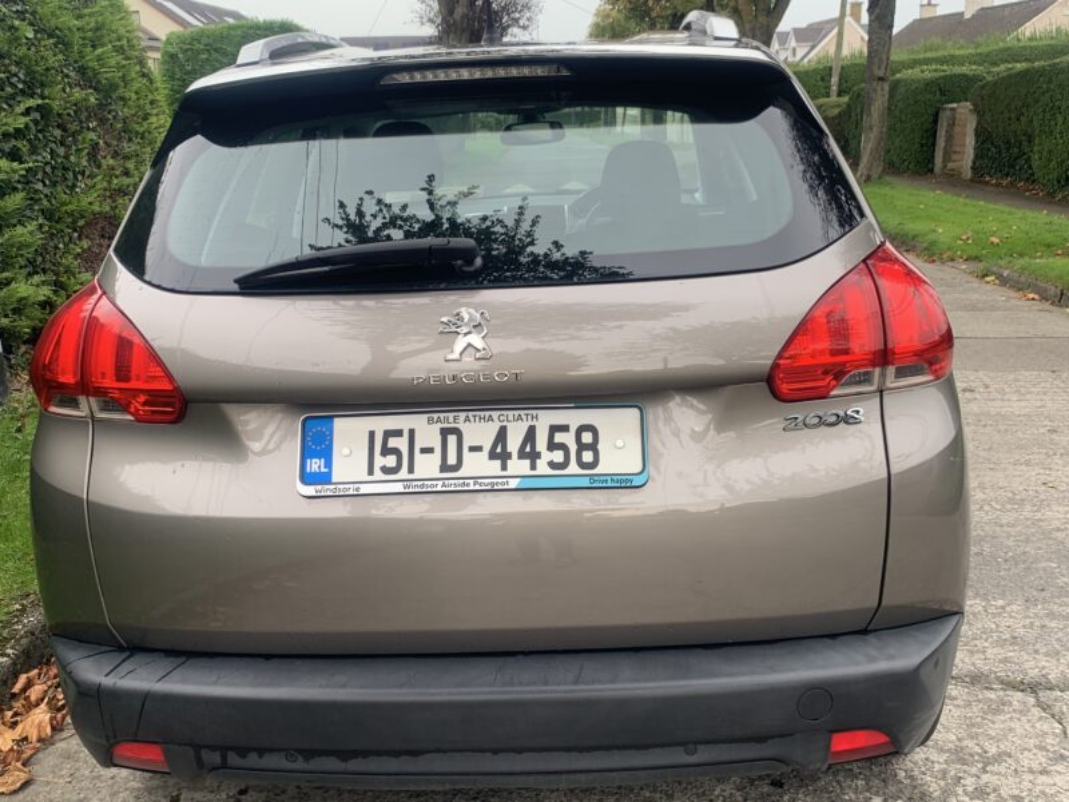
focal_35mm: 26
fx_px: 803
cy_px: 401
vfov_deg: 53.1
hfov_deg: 67.3
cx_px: 534
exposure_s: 1/206
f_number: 1.8
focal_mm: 4.25
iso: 25
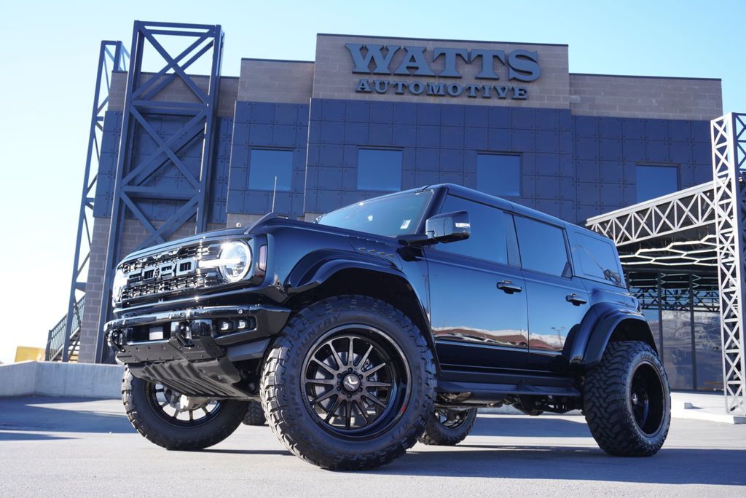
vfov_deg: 36.9
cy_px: 249
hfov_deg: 53.1
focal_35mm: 36
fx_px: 746
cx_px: 373
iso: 100
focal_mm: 24
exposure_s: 1/100
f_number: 5.6
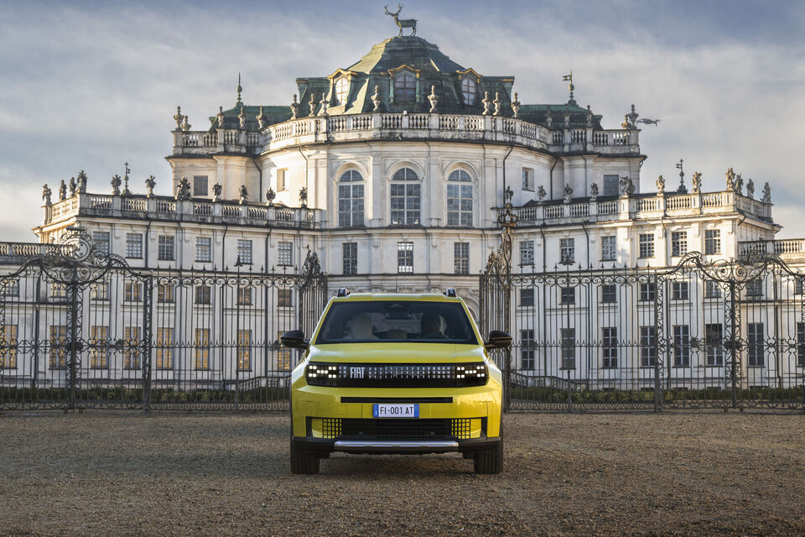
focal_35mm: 70
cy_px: 268
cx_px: 402
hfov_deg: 28.8
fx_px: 1565
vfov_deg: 19.5
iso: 250
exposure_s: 1/200
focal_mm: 70
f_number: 8
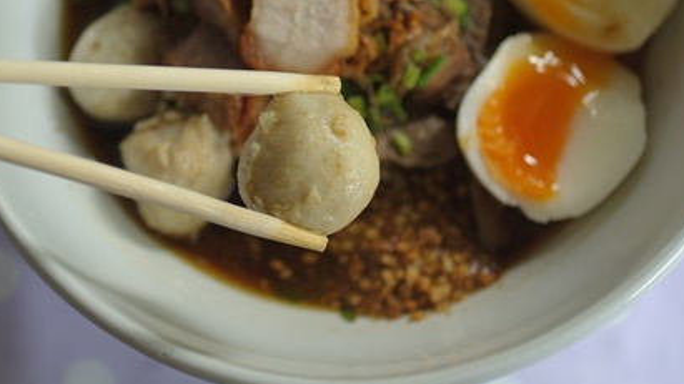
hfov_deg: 28.2
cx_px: 301
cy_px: 144
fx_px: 1360
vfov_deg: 16.1
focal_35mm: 75
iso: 200
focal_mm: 18.5
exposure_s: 1/320
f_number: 1.8
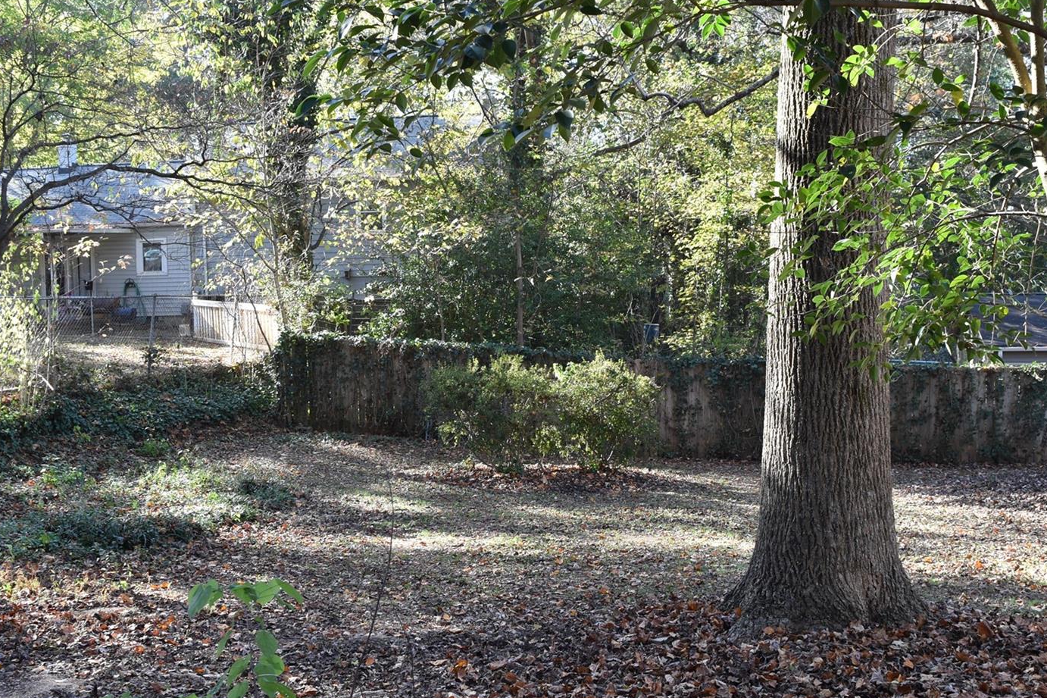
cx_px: 559
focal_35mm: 40
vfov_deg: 33.3
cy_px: 423
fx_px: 1163
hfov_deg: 48.4
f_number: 6.3
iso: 400
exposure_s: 1/160
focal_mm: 18
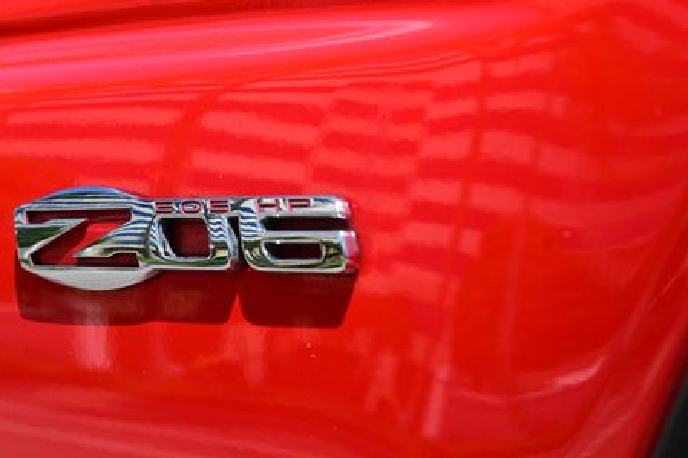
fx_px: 2044
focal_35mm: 107
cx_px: 211
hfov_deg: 19.0
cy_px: 210
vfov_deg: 12.8
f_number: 8
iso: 100
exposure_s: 1/250
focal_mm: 50
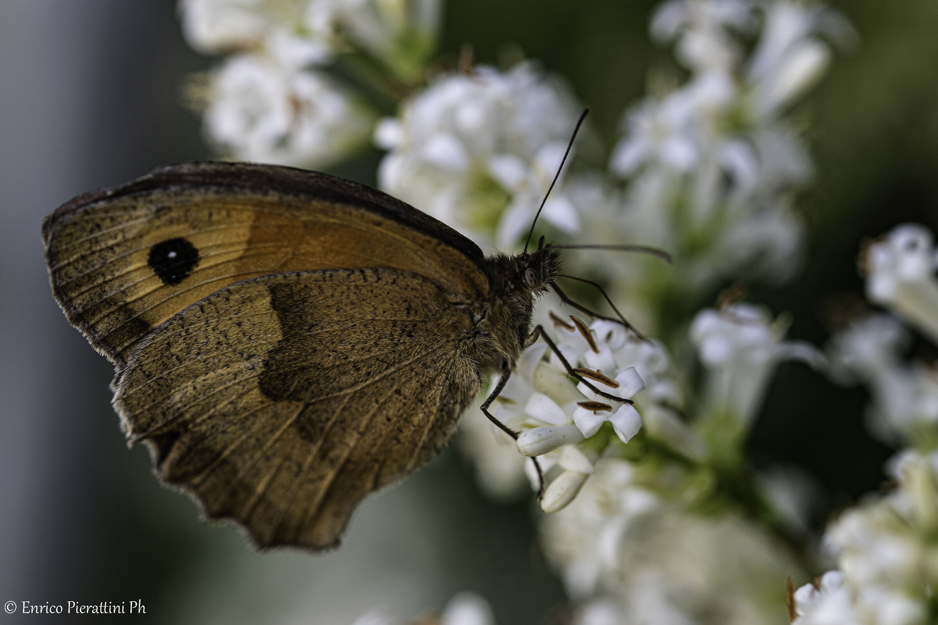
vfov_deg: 8.7
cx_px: 469
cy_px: 312
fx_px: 4103
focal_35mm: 158
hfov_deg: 13.0
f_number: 6.3
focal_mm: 105
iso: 200
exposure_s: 1/200
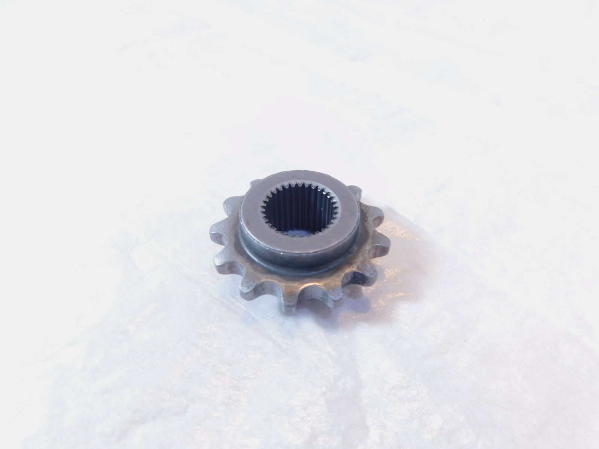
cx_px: 300
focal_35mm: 23
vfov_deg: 58.9
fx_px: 398
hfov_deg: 73.9
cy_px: 224
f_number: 3
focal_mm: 4
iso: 200
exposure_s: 1/30
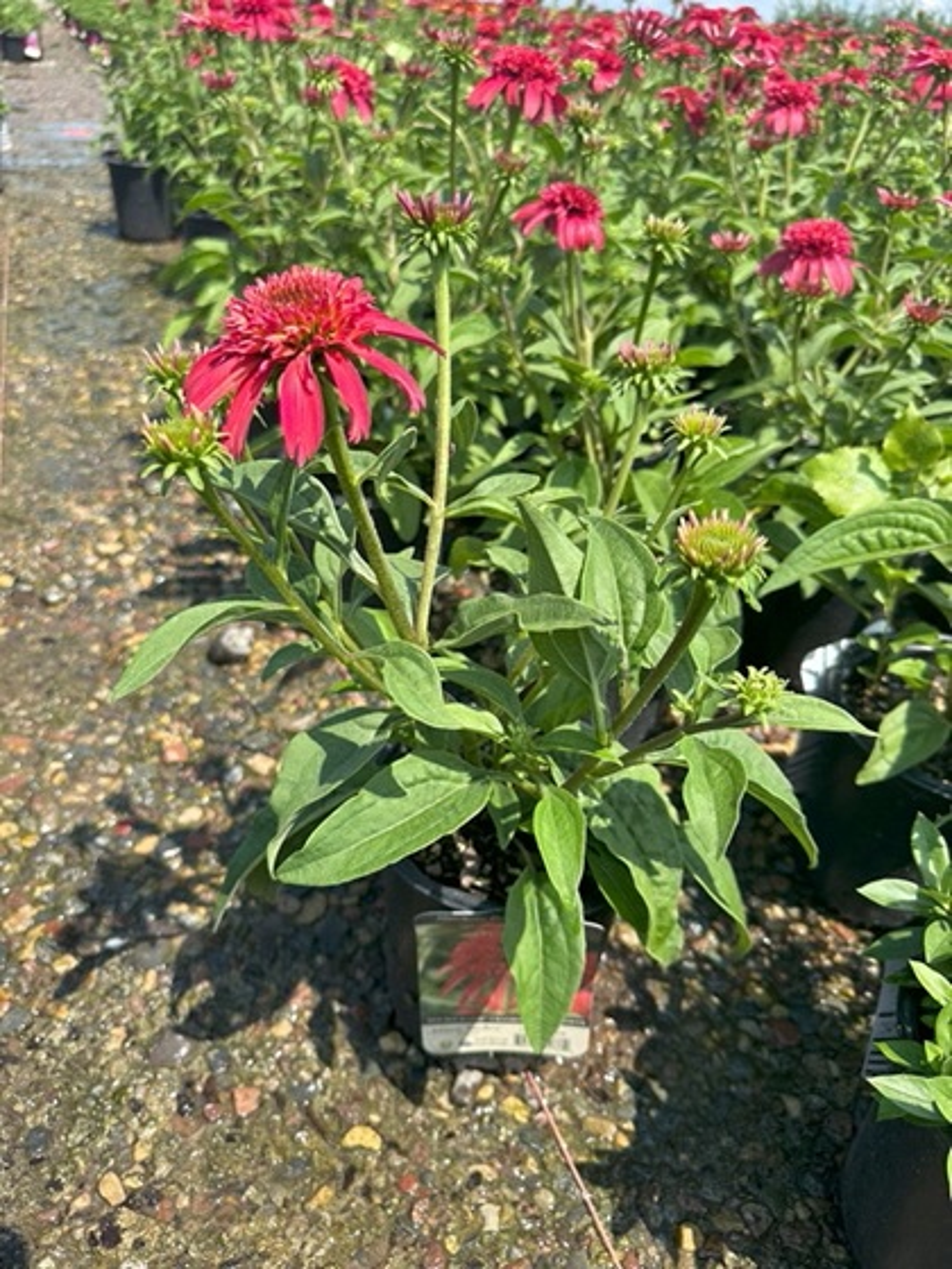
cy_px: 634
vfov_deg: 71.6
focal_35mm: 24
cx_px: 476
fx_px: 880
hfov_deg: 56.8
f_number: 1.78
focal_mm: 6.86
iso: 80
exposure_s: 1/1988
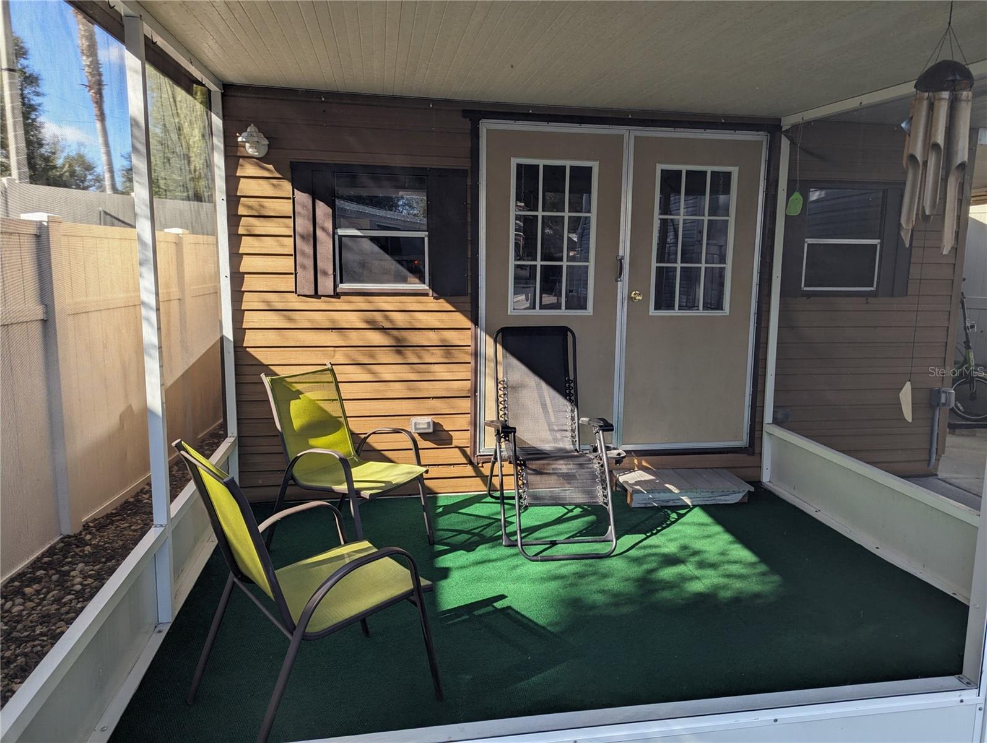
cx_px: 494
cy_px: 372
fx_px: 685
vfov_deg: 56.9
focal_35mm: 24
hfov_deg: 71.5
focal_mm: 6.81
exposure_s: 1/308
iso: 41
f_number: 1.85
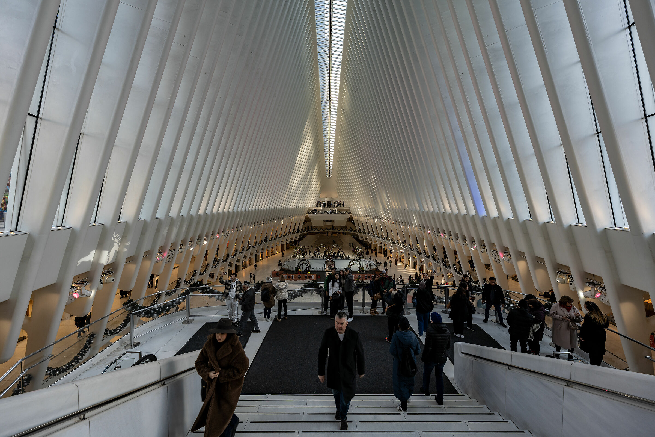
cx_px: 328
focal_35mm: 12
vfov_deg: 90.0
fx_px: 218
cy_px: 218
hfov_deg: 112.6
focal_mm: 12
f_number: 6.3
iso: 100
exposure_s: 1/50
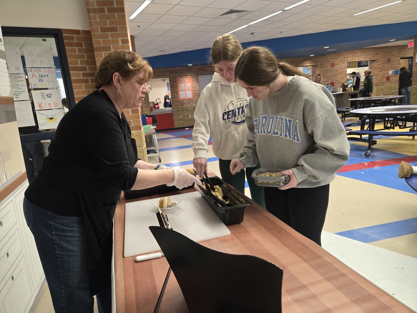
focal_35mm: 23
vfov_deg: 58.9
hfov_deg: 73.9
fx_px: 277
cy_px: 156
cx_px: 208
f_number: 1.8
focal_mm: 5.4
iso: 320
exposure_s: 1/120
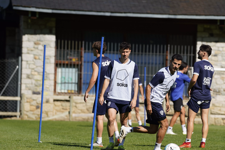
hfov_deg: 6.5
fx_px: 1975
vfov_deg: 4.4
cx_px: 160
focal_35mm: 316
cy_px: 109
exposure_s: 1/1250
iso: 100
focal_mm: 200
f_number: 4
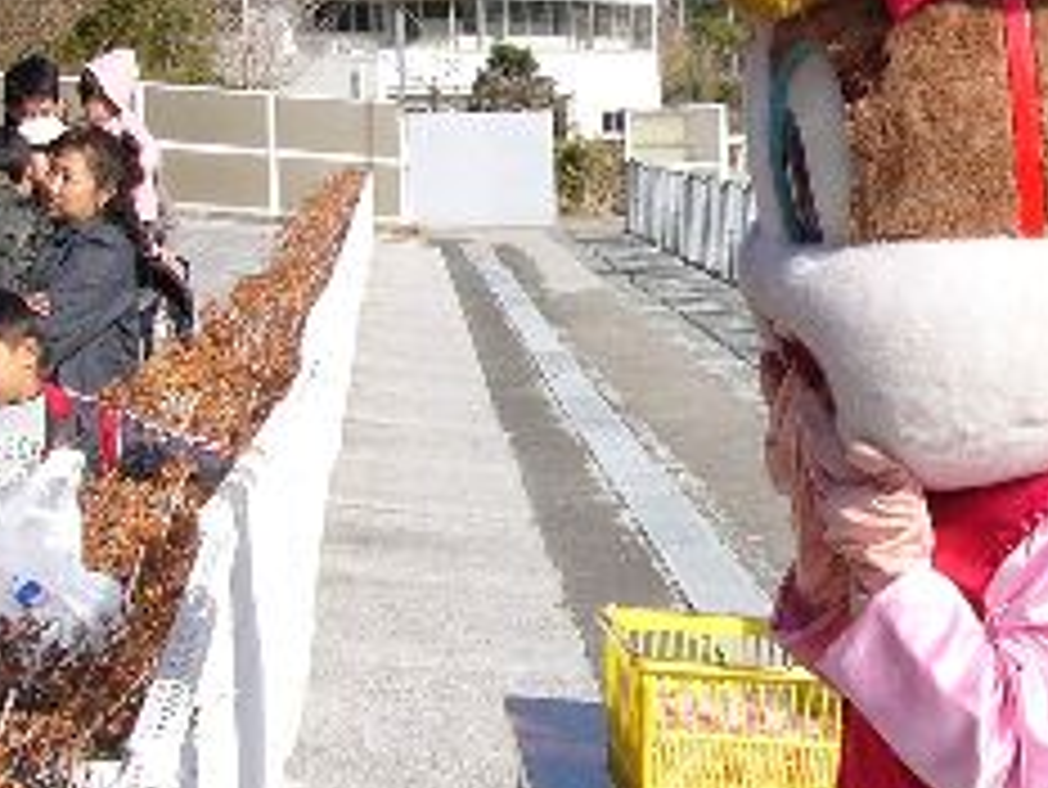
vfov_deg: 14.9
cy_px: 171
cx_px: 720
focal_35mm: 99
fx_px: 2999
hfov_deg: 19.7
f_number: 5.6
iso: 100
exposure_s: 1/1000
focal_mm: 6
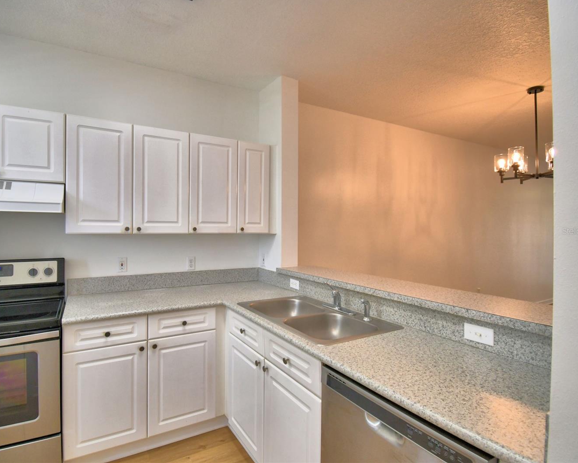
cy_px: 231
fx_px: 291
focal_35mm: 17
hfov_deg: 89.2
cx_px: 252
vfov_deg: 77.0
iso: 250
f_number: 4.5
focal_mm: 10
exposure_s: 1/125
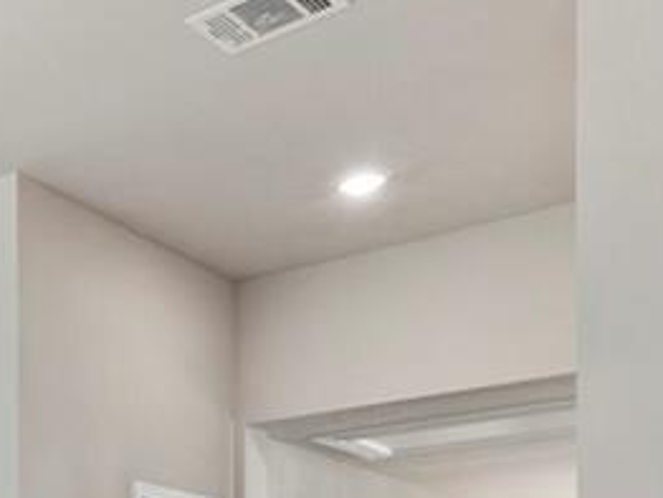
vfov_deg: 21.4
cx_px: -321
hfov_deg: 24.9
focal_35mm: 60
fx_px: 1150
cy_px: 700
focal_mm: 16
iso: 500
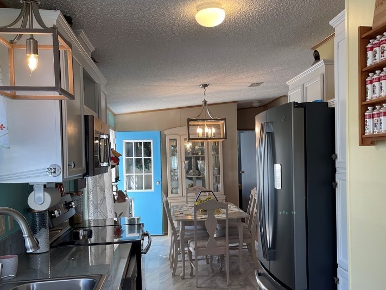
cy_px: 173
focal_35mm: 36
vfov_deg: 39.5
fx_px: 401
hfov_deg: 50.7
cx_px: 249
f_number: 1.6
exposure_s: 1/120
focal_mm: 5.1
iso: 100
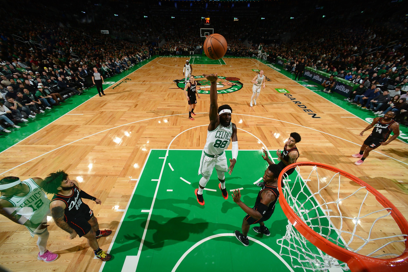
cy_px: 136
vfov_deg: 81.2
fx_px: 159
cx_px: 204
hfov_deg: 104.2
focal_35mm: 14
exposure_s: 1/250
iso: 640
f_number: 6.3
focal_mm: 14
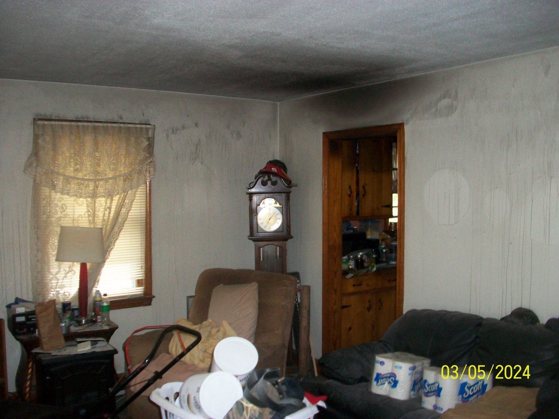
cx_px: 280
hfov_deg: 54.0
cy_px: 210
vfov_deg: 41.8
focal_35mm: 34
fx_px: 549
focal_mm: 5.7
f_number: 2.8
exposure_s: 1/60
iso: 160
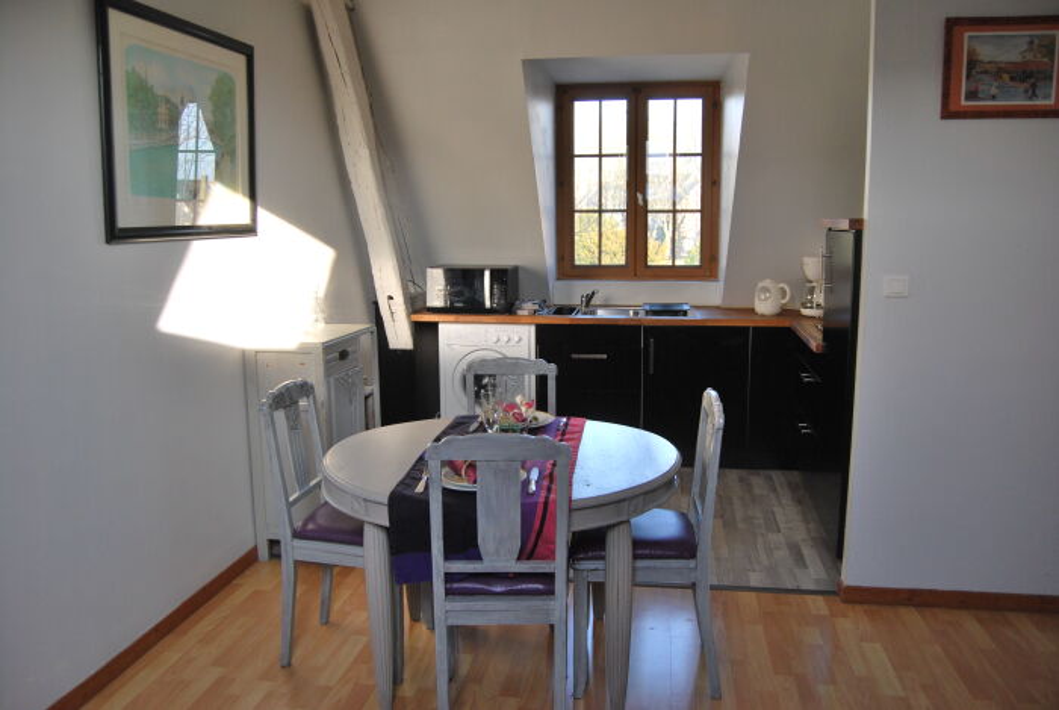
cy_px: 355
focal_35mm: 27
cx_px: 530
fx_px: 795
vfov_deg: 48.1
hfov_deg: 67.3
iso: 200
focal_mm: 18
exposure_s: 1/80
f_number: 4.5
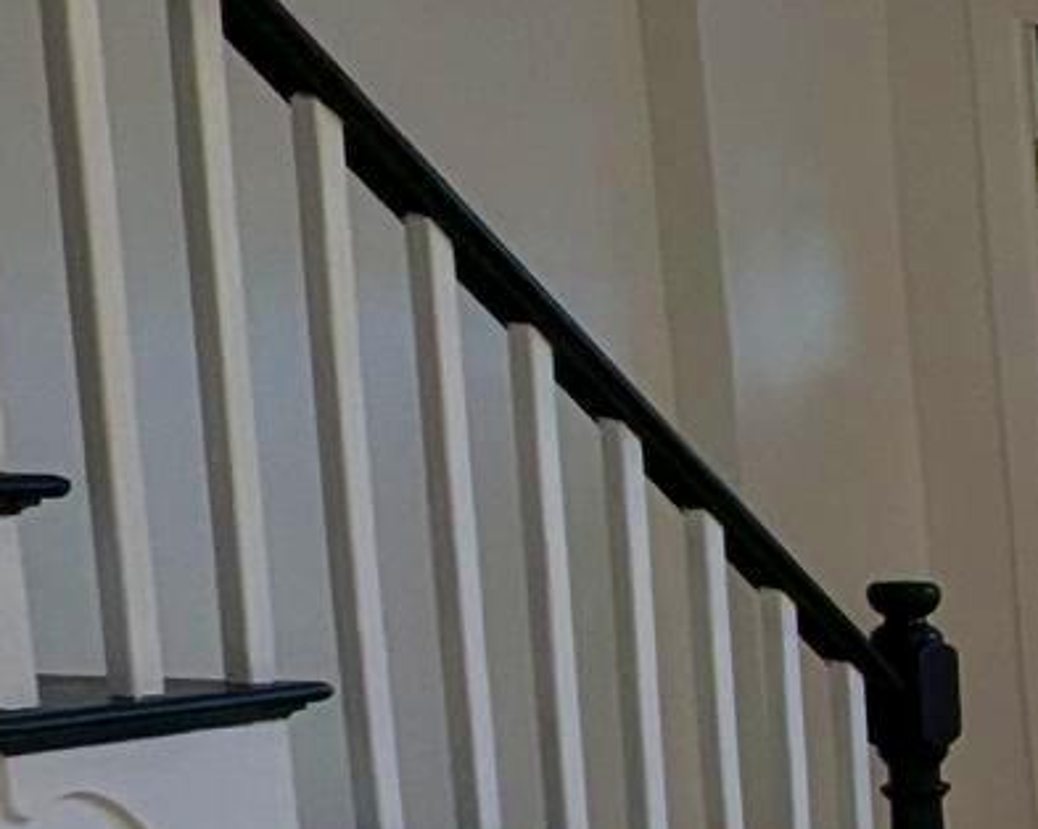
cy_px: 779
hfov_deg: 15.1
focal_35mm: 66
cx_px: 2504
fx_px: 2027
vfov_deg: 22.4
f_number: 2.2
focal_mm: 1.95
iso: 41
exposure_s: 1/81.6
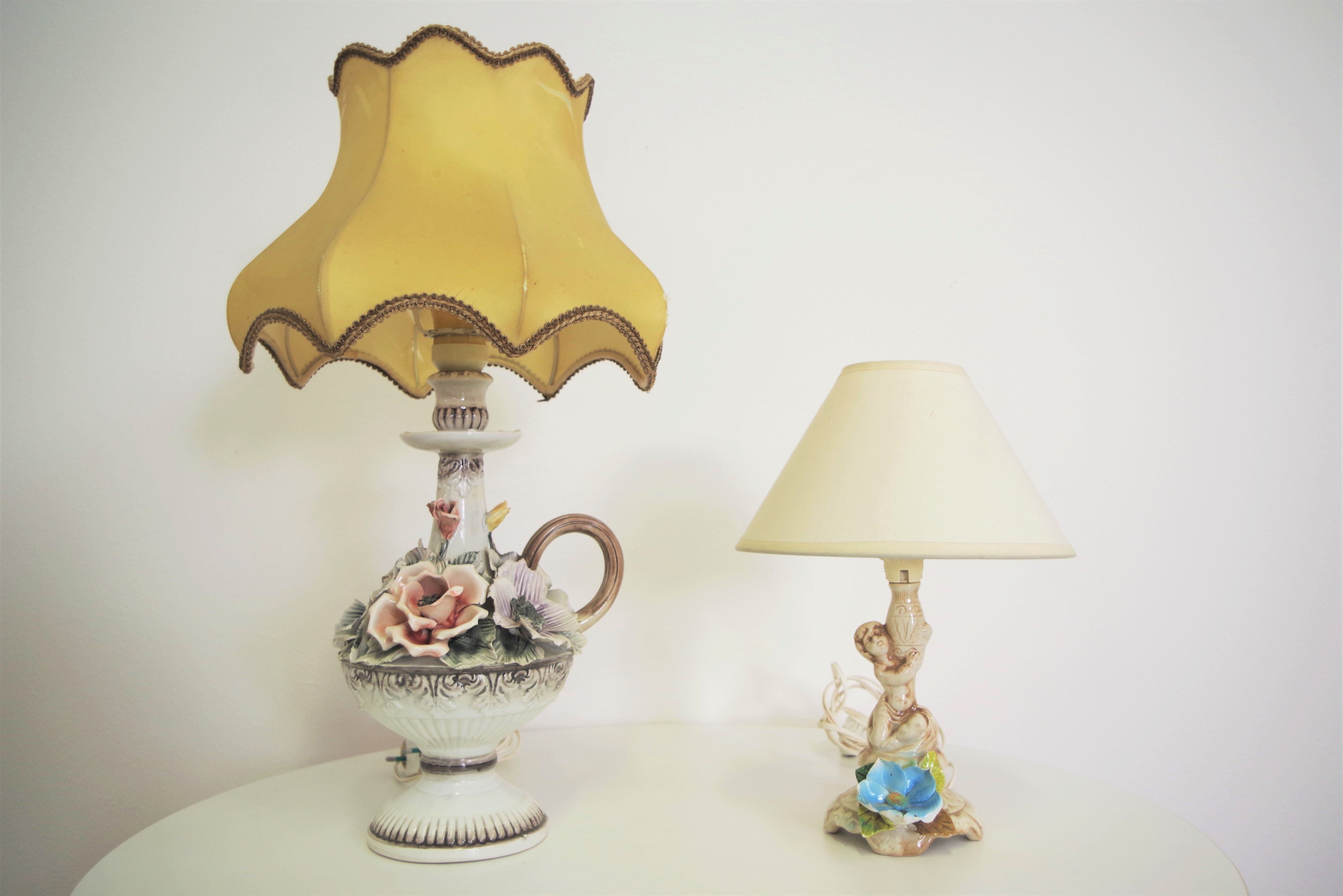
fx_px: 1119
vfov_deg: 43.6
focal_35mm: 30
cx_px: 672
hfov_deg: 61.9
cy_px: 448
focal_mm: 20
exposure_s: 1/60
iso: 100
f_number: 4
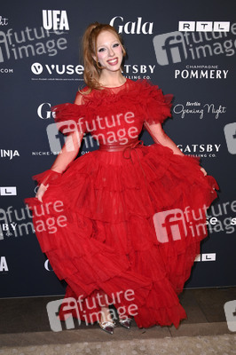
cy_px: 178
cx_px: 118
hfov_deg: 37.8
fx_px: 345
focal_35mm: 35
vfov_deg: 54.5
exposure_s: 1/250
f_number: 6.3
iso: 800
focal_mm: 35
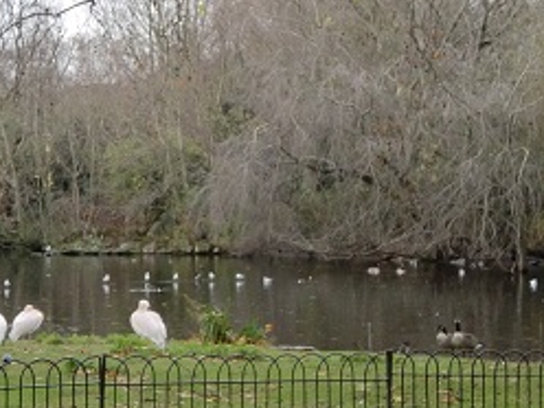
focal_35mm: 141
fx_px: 2216
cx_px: 147
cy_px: 161
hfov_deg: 14.0
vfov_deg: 10.5
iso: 160
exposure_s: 1/100
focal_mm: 16.51
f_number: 5.4
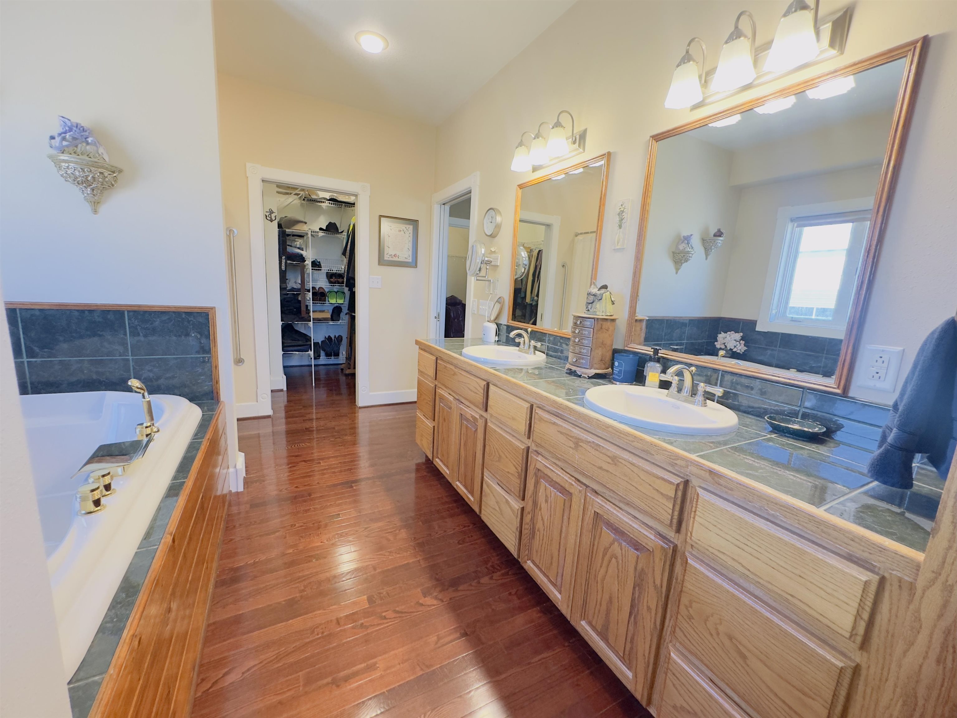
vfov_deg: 85.7
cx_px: 478
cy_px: 359
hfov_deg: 102.1
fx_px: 387
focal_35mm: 14
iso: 320
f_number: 2.2
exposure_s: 1/120
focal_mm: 2.22
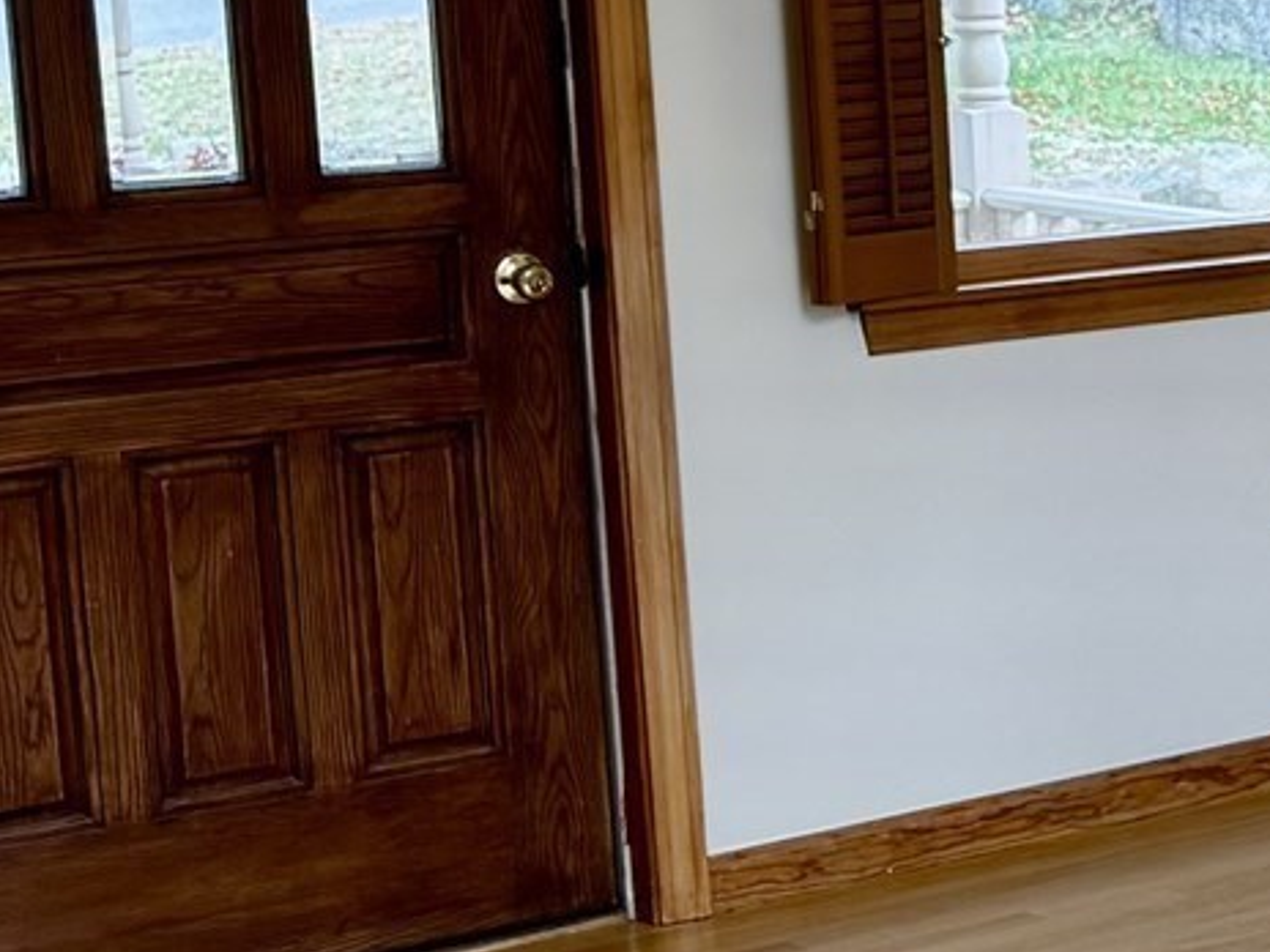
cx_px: 2493
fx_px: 3889
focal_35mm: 106
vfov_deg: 13.9
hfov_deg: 15.2
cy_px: 342
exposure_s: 1/120
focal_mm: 6.76
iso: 100
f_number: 1.78
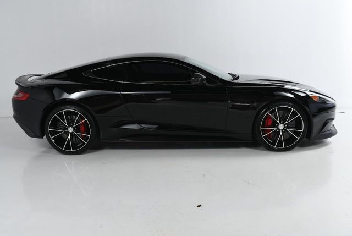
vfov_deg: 37.0
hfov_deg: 53.1
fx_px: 353
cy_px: 118
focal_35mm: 36
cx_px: 176
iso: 100
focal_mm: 18
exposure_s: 1/160
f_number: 11
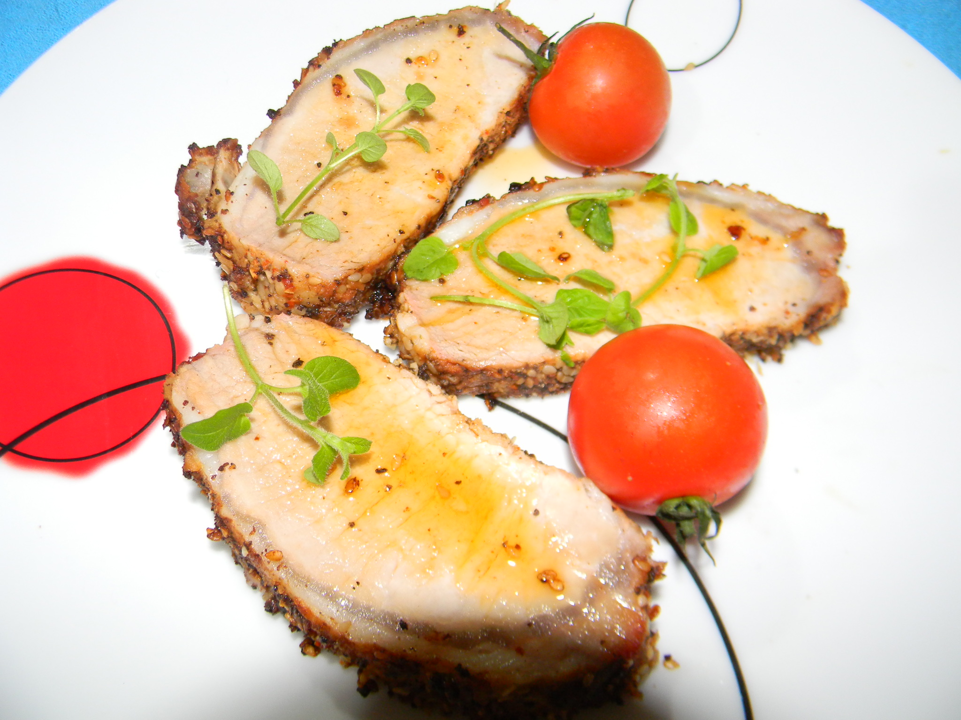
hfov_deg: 63.4
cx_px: 480
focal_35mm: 28
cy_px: 360
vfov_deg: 49.7
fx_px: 777
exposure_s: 1/26
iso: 200
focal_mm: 5
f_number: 3.5
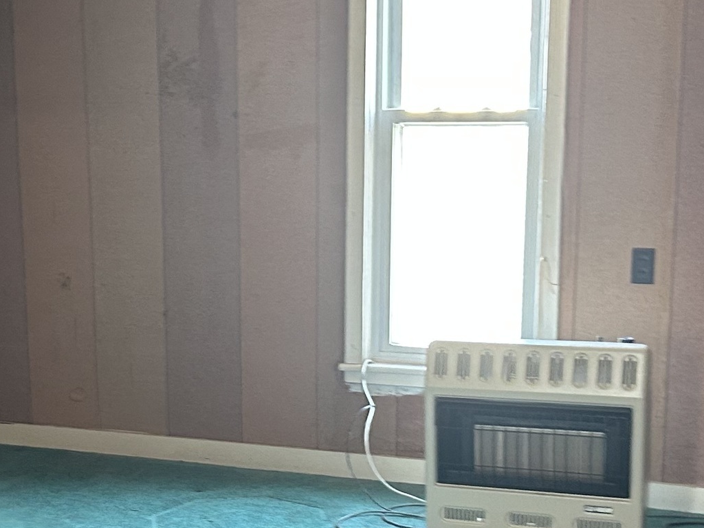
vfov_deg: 18.7
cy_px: 434
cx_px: 236
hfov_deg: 24.9
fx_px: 1586
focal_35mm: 78
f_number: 1.5
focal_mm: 5.7
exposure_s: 1/60
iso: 250
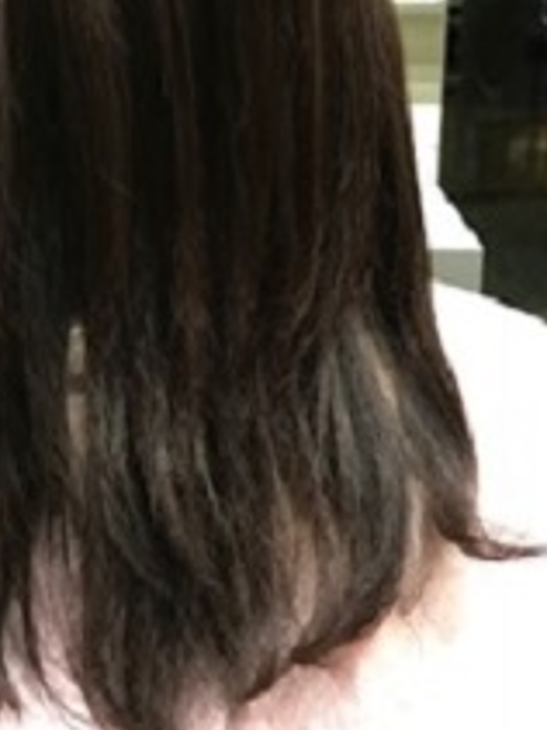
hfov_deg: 28.3
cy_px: 208
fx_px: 1076
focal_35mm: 51
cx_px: 170
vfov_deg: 36.9
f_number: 1.8
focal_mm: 3.99
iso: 64
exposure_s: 1/15
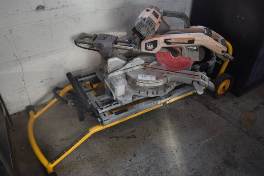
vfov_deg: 46.5
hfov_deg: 65.4
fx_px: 205
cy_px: 86
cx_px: 135
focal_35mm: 28
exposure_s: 1/250
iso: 400
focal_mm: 18
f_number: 3.5
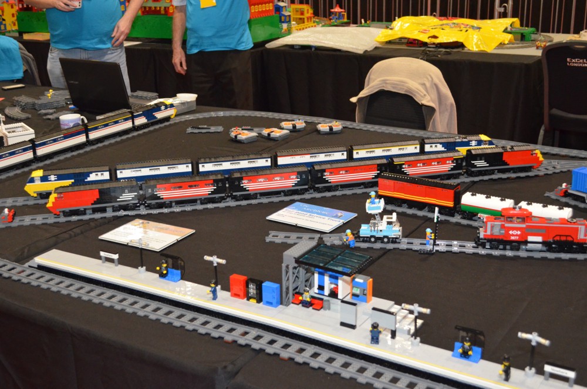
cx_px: 294
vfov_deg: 27.9
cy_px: 194
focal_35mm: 48
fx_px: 781
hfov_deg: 41.2
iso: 3200
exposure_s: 1/60
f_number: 4.8
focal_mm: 32
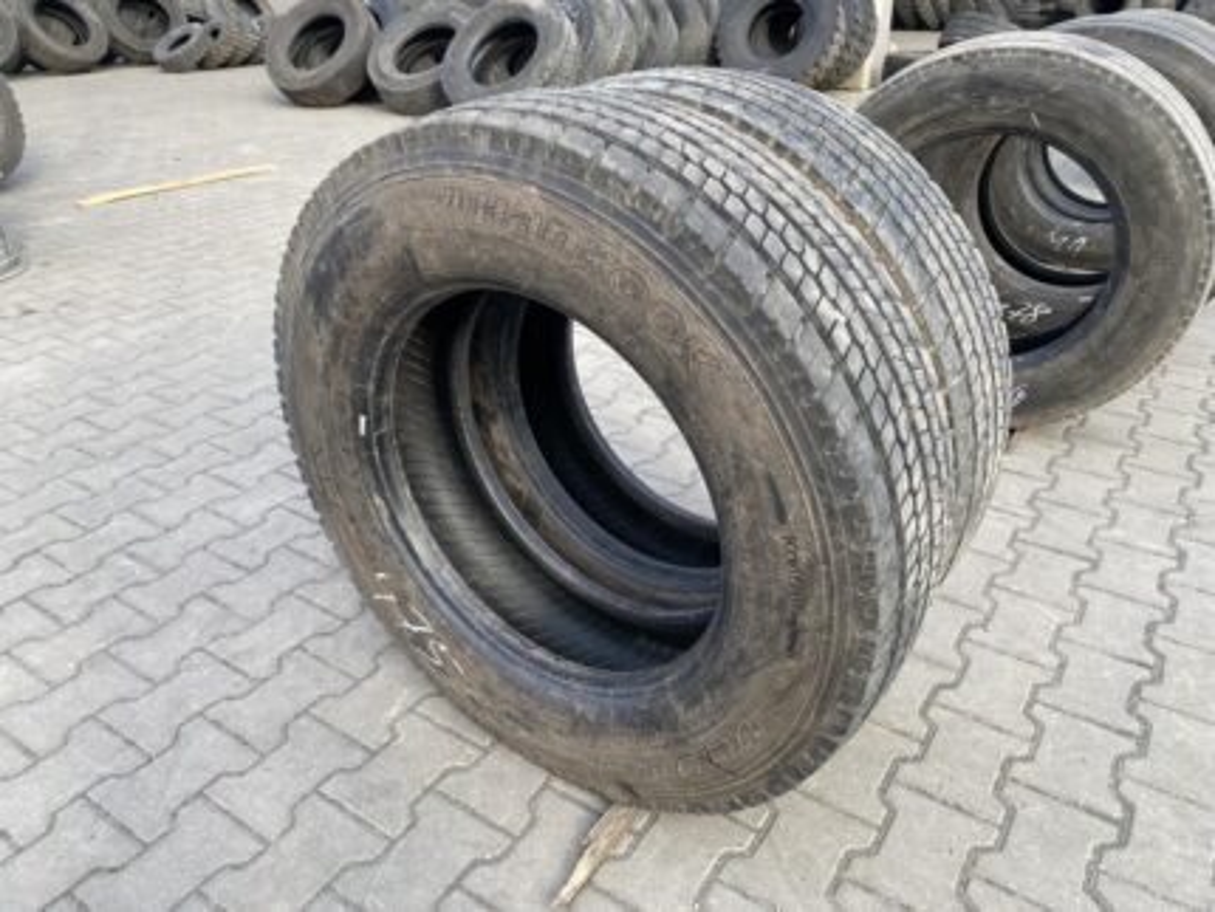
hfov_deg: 67.3
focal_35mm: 26
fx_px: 913
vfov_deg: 53.1
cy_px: 456
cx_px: 608
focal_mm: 4.25
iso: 32
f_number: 1.8
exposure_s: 1/340
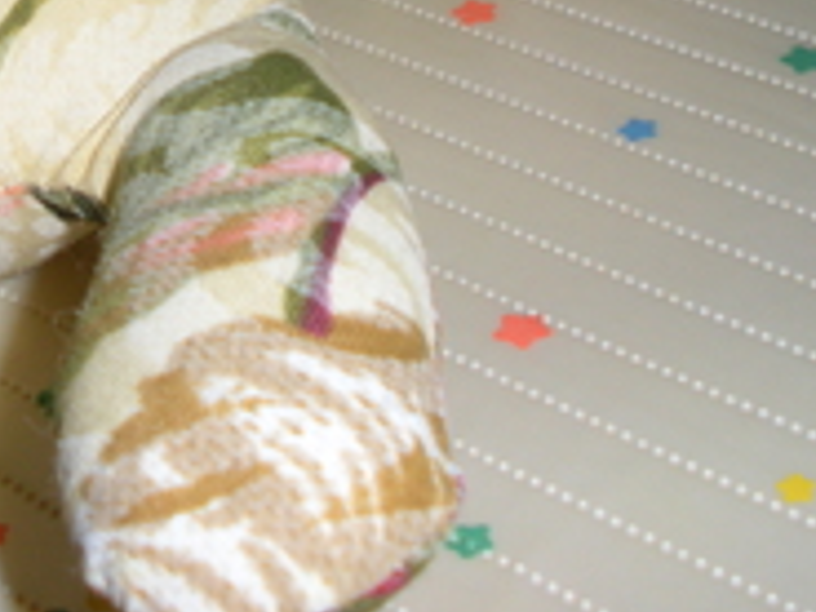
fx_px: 2074
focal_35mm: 88
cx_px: 151
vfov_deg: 16.3
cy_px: -71
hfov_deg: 21.9
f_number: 3.5
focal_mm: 6.3
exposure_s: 1/60
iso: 64
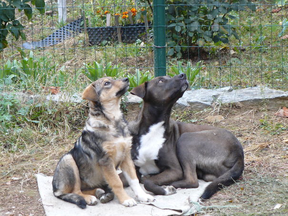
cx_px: 144
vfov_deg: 8.2
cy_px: 108
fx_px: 1513
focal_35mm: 182
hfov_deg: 10.9
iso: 100
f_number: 3.3
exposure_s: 1/40
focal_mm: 30.4
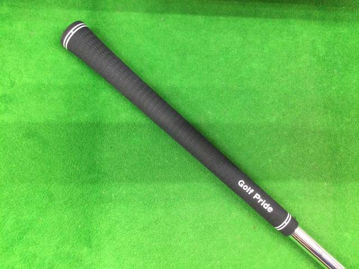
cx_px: 180
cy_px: 134
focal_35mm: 31
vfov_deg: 45.4
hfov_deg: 58.4
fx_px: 321
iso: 200
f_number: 2.4
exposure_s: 1/24
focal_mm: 3.3
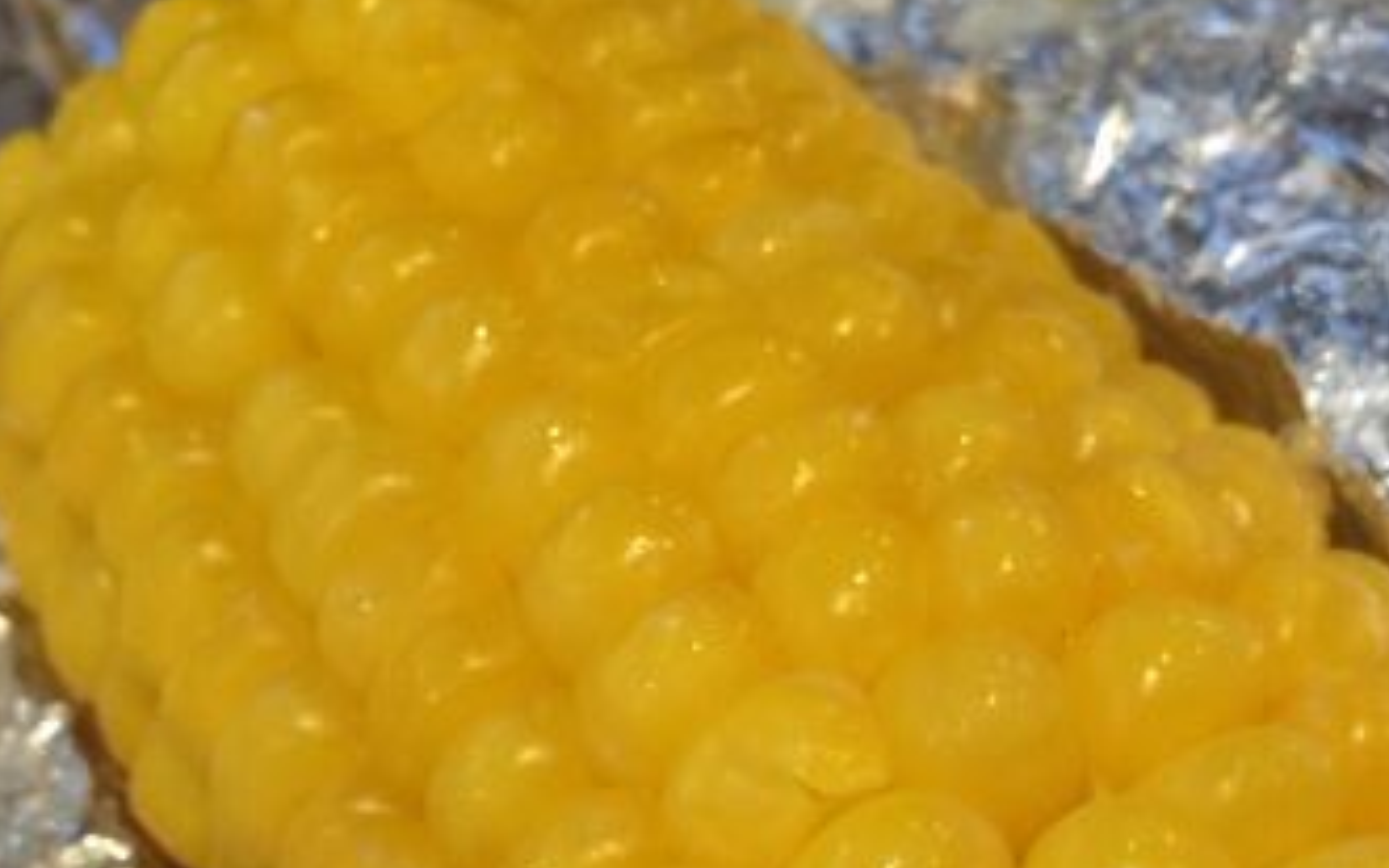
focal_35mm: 65
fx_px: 2461
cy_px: 748
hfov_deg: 31.5
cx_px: 751
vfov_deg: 19.7
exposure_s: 1/15
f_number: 2.2
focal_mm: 4.15
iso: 100
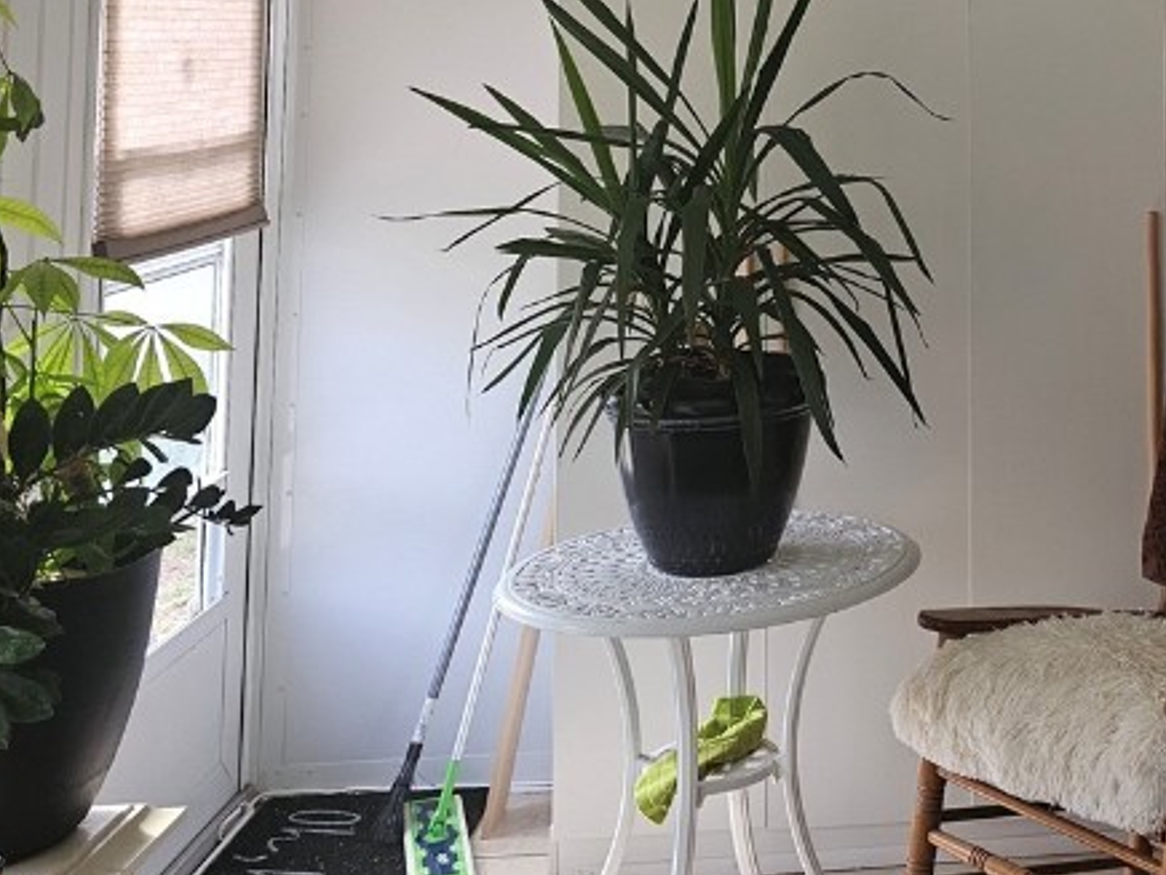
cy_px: -72
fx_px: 1819
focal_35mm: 54
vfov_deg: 25.2
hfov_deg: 33.0
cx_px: 1131
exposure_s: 1/120
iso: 40
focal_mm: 6.3
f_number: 1.7
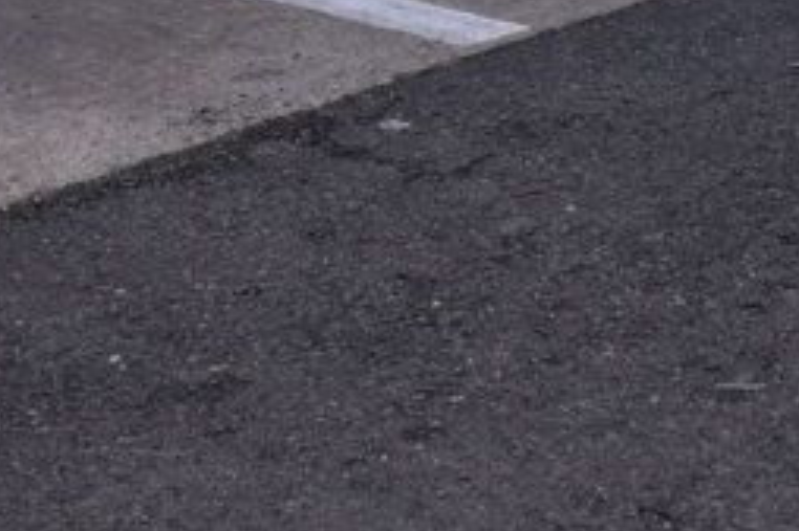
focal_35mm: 163
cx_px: 157
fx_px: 3615
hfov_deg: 12.6
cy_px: -355
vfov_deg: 8.2
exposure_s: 1/125
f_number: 9
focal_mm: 27
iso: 400
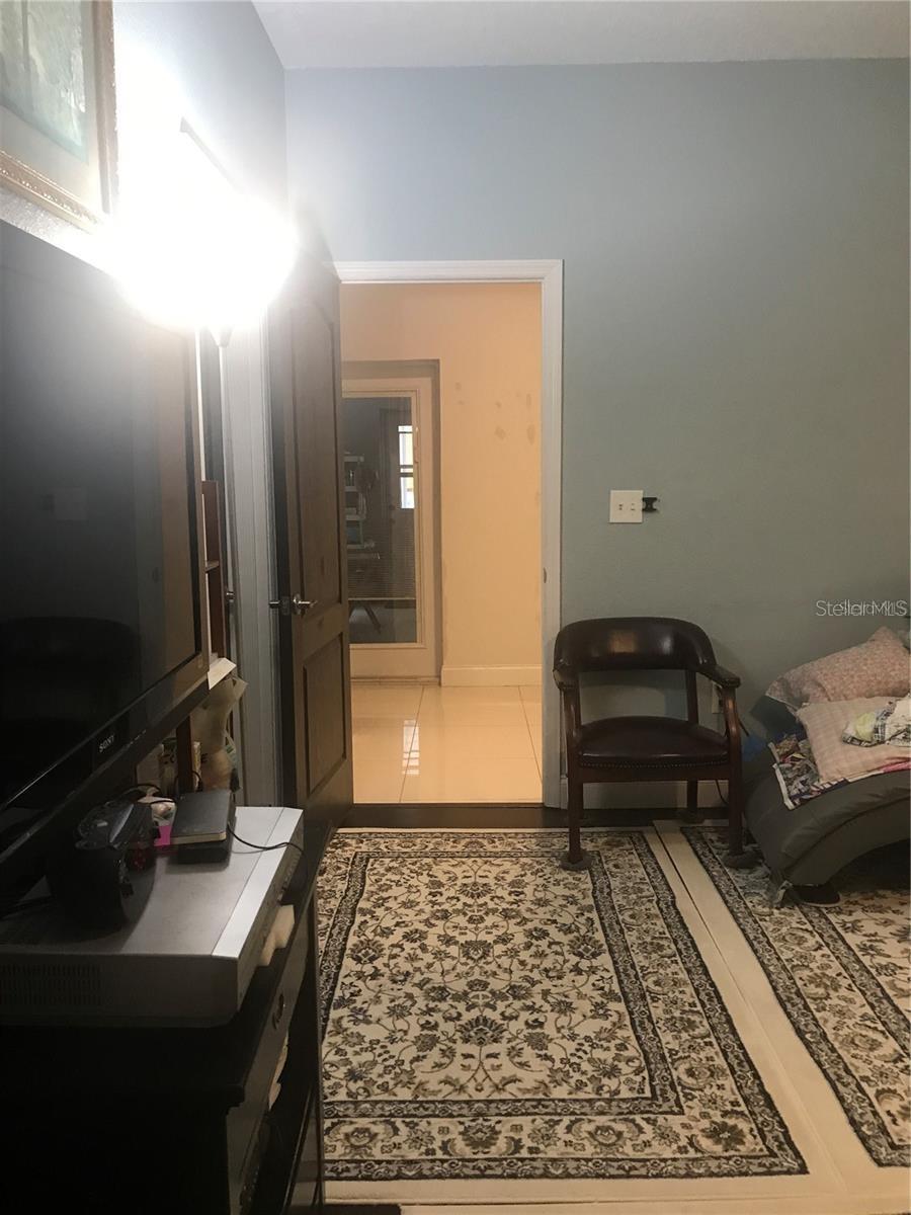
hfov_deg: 49.7
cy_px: 608
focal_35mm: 28
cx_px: 456
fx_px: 983
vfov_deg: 63.4
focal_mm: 3.99
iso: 40
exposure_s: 1/15
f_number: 1.8
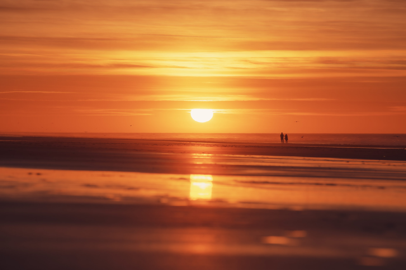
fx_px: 2367
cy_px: 135
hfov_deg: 9.8
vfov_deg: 6.5
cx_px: 203
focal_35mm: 210
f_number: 8
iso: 100
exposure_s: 1/1250
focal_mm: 210
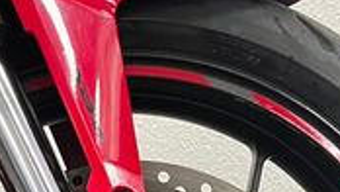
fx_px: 938
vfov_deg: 10.9
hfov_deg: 20.4
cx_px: 88
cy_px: 341
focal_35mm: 104
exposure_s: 1/50
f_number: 1.6
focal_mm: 5.1
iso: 400
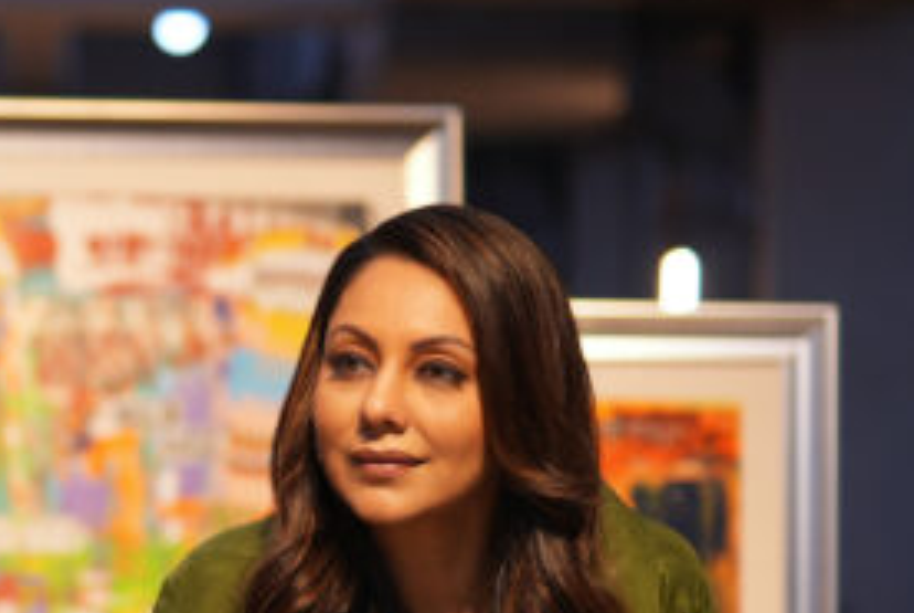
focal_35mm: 139
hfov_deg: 14.5
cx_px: 33
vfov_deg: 9.9
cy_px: 509
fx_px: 3535
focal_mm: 50
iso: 200
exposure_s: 1/200
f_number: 1.6
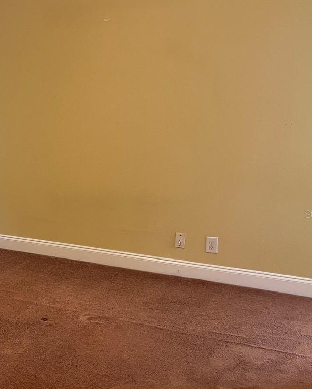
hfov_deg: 25.9
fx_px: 612
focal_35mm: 53
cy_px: 214
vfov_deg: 35.3
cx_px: -54
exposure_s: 1/60
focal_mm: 4.2
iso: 160
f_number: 1.6
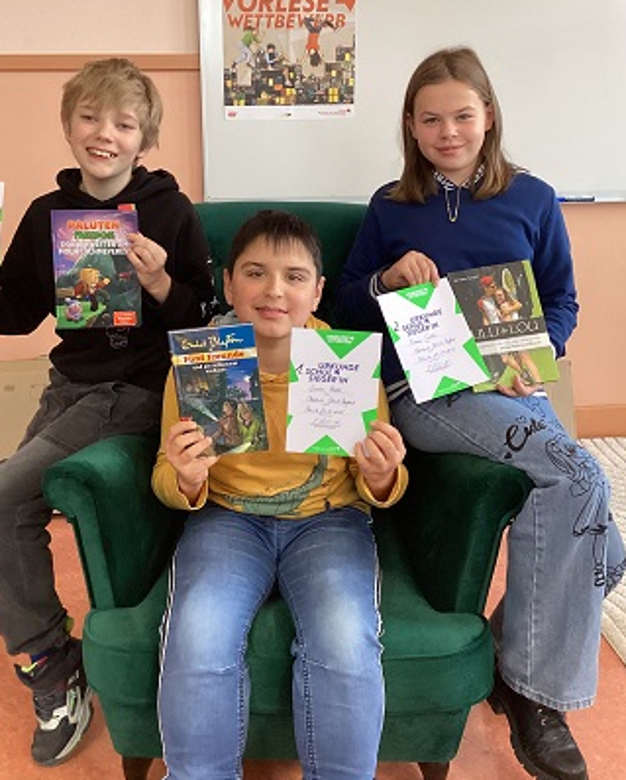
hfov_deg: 39.1
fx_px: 879
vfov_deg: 47.6
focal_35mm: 38
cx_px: 278
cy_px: 308
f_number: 2.4
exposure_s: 1/50
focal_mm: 3.3
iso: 200
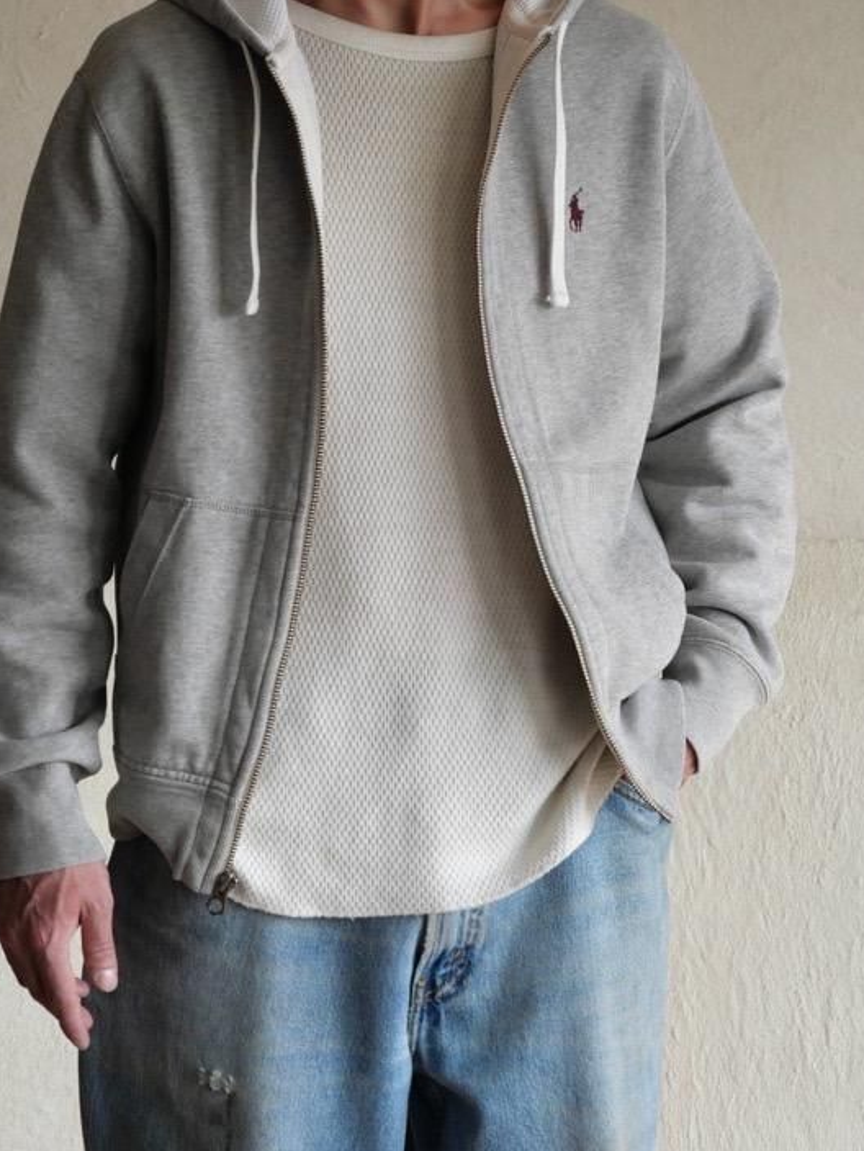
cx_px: 367
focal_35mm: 131
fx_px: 4356
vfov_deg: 15.0
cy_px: 487
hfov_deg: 11.3
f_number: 4
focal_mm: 54
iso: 1000
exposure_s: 1/125
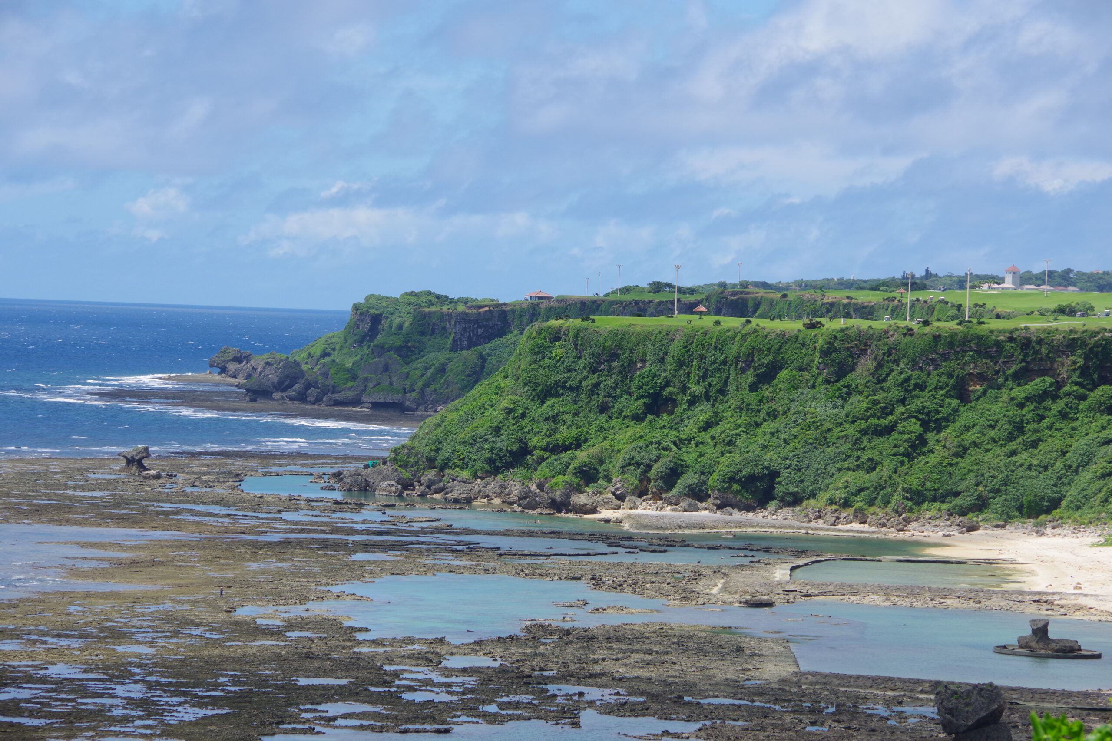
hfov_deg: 11.9
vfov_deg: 8.0
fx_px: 5313
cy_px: 370
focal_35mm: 172
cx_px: 556
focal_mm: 115
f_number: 10
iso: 200
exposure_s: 1/250
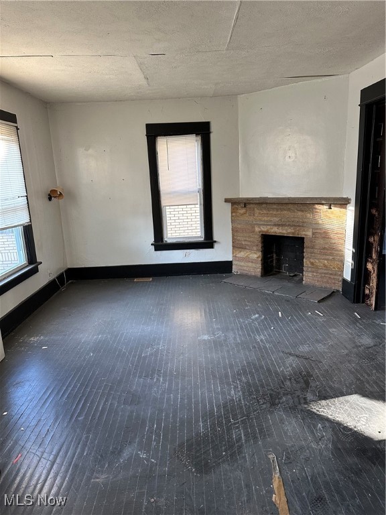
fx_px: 357
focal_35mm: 24
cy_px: 258
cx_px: 193
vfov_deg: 71.6
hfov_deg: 56.8
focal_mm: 6.86
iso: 250
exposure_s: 1/97
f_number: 1.78
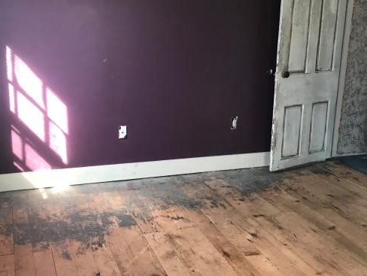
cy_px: 140
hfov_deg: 43.8
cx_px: 188
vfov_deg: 33.7
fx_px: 456
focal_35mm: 43
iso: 40
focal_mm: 3.99
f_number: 1.8
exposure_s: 1/30
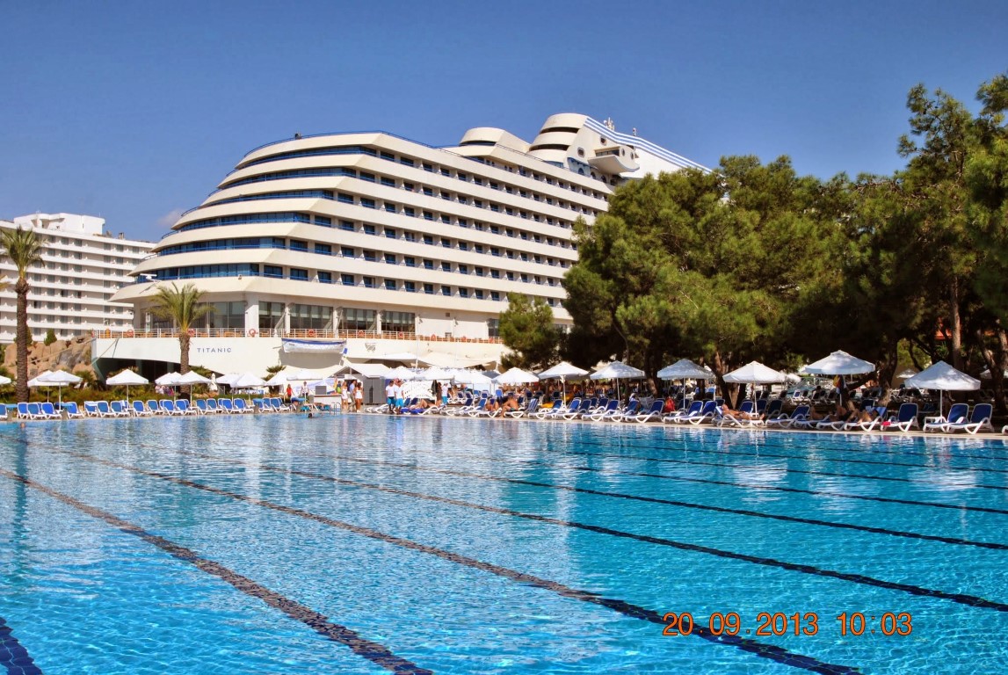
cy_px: 338
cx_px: 504
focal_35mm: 36
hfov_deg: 53.1
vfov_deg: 37.0
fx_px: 1009
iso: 100
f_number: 9
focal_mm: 24
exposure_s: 1/320
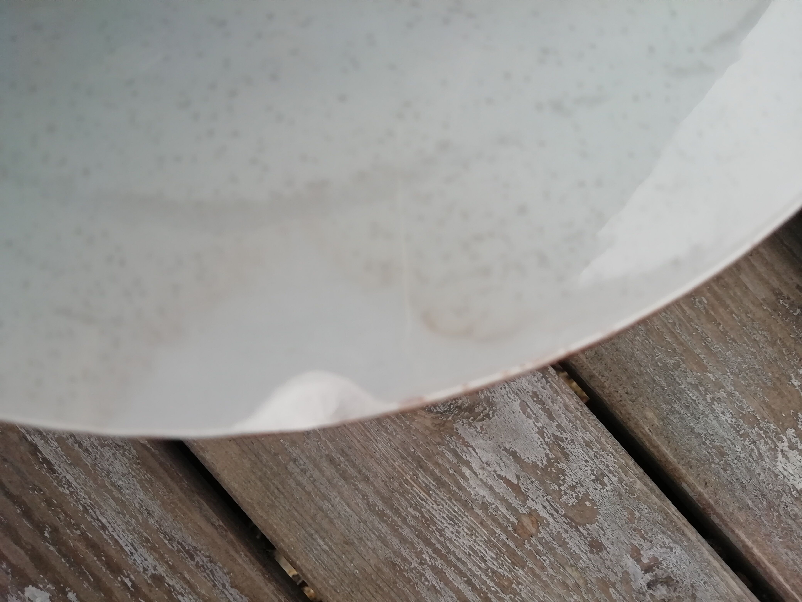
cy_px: 301
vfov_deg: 53.1
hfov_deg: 67.3
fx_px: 602
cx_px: 401
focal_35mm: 26
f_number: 2.2
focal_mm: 3.21
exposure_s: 1/139
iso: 50
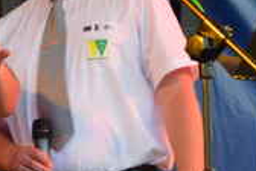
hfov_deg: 6.8
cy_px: 59
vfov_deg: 4.6
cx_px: -189
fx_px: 2118
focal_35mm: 298
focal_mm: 55
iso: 400
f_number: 5.6
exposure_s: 1/25
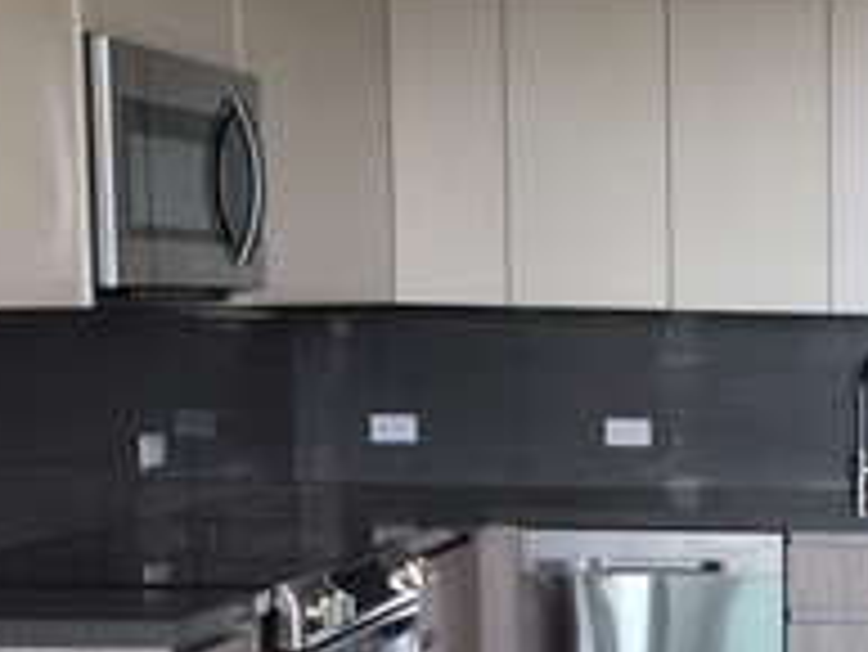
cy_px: 589
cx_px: 1151
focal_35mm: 96
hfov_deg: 18.8
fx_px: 2409
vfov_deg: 15.2
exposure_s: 1/120
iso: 40
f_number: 2.2
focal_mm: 4.15
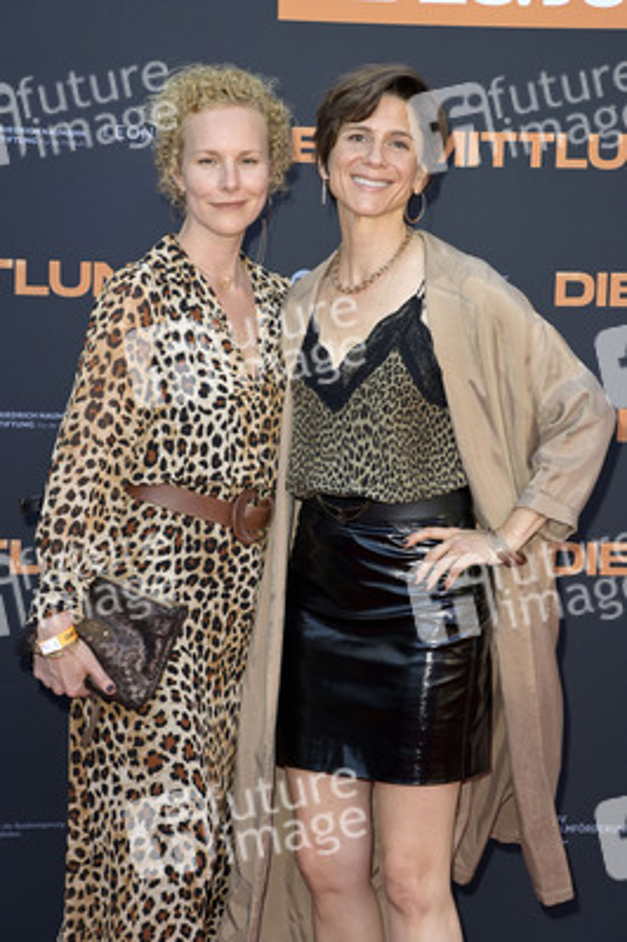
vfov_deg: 19.5
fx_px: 2748
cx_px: 314
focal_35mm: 105
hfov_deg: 13.0
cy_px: 471
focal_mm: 105
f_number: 8
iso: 640
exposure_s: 1/160
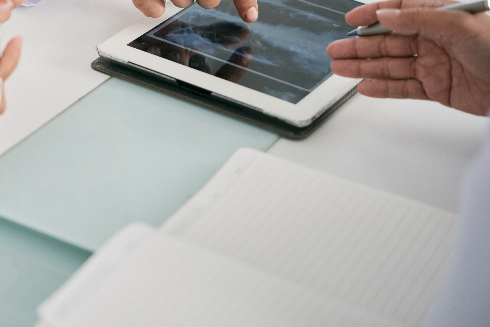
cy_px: 39
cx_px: 79
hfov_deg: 18.7
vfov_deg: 12.6
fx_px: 1470
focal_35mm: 108
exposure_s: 1/180
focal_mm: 60
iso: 200
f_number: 2.8
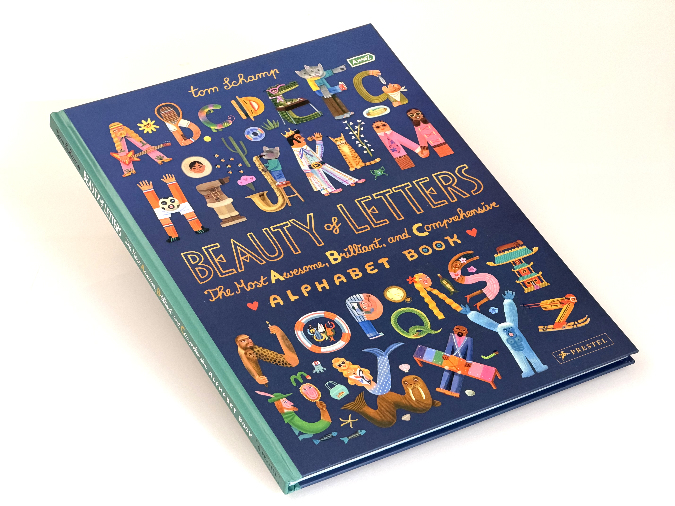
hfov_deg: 19.6
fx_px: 1950
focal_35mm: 100
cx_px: 338
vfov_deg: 14.8
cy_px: 253
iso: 200
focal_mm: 16.89
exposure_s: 1/121
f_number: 2.8
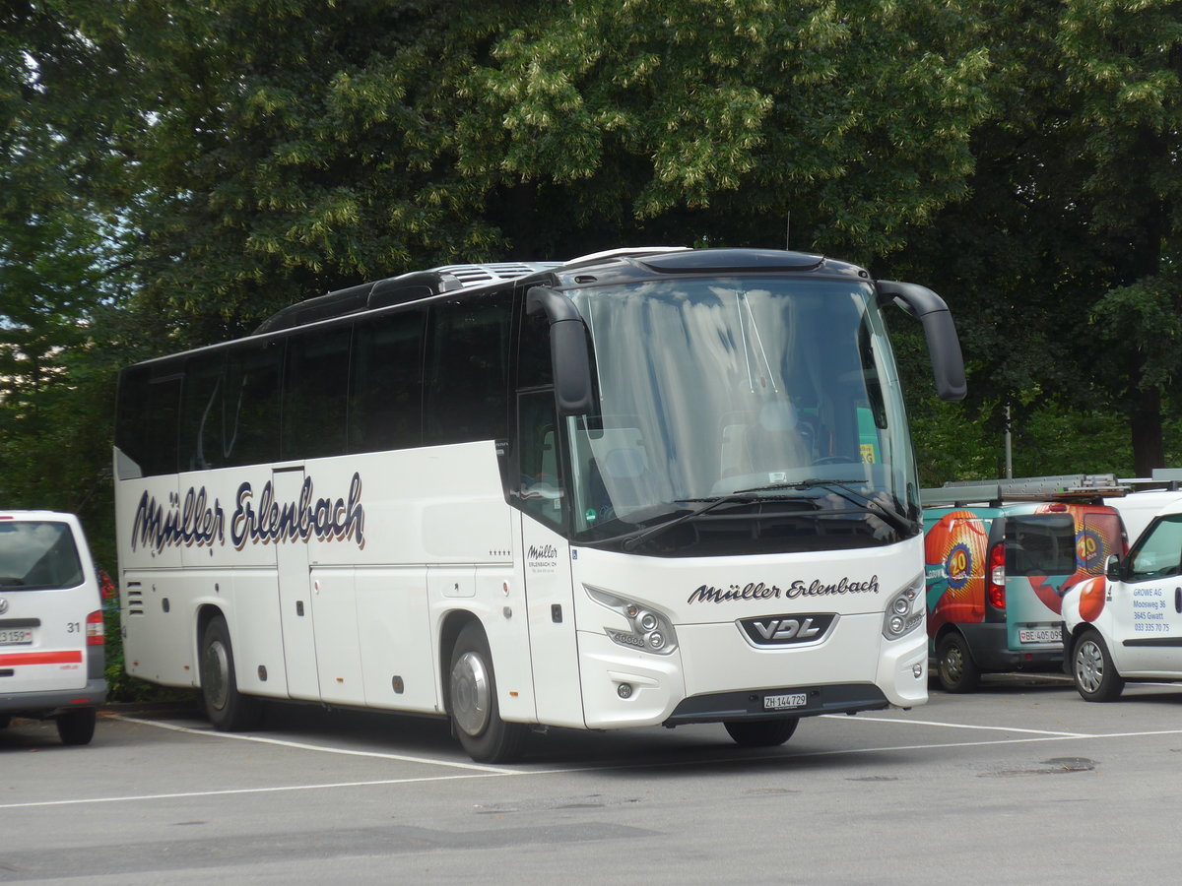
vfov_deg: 14.4
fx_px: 3517
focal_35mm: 103
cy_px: 443
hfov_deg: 19.1
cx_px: 591
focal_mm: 20.4
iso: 80
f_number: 4.8
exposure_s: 1/160
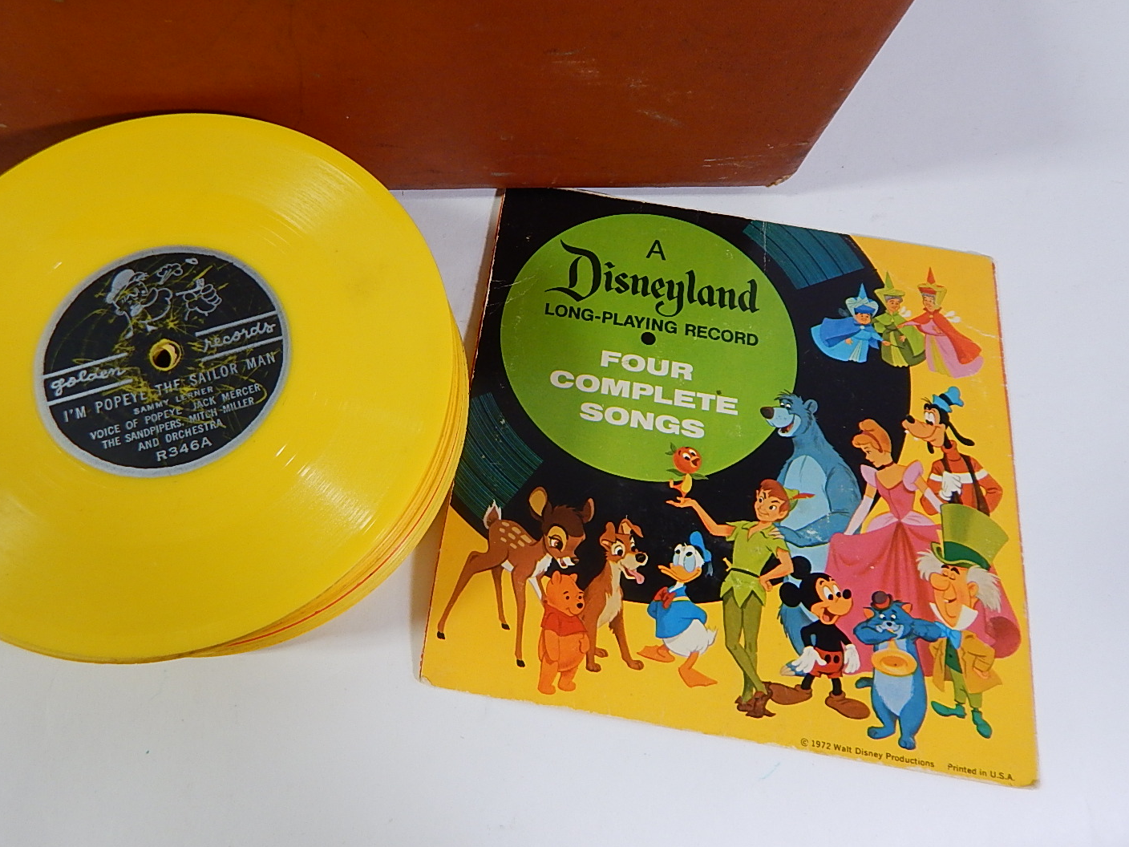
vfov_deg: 54.7
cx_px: 492
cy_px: 375
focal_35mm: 25
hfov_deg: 69.1
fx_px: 815
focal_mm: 4
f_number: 3
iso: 160
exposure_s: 1/30
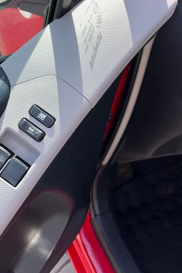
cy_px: 126
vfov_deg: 48.4
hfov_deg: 32.6
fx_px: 303
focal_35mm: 40
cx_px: 38
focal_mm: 5.1
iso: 50
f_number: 1.6
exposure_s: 1/668
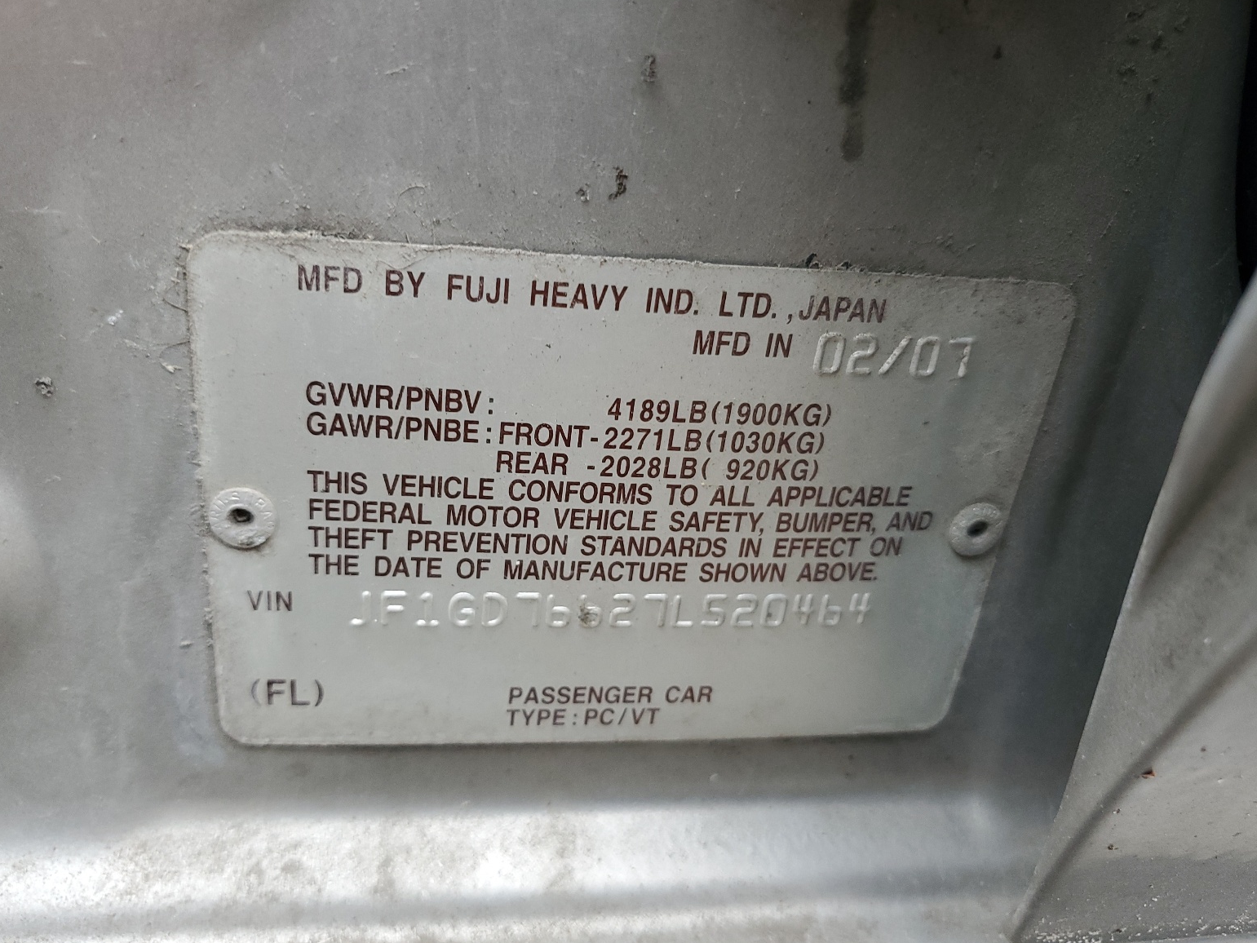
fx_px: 981
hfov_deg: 65.3
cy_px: 478
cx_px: 610
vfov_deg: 51.4
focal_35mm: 27
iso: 78
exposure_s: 1/120
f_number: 1.5
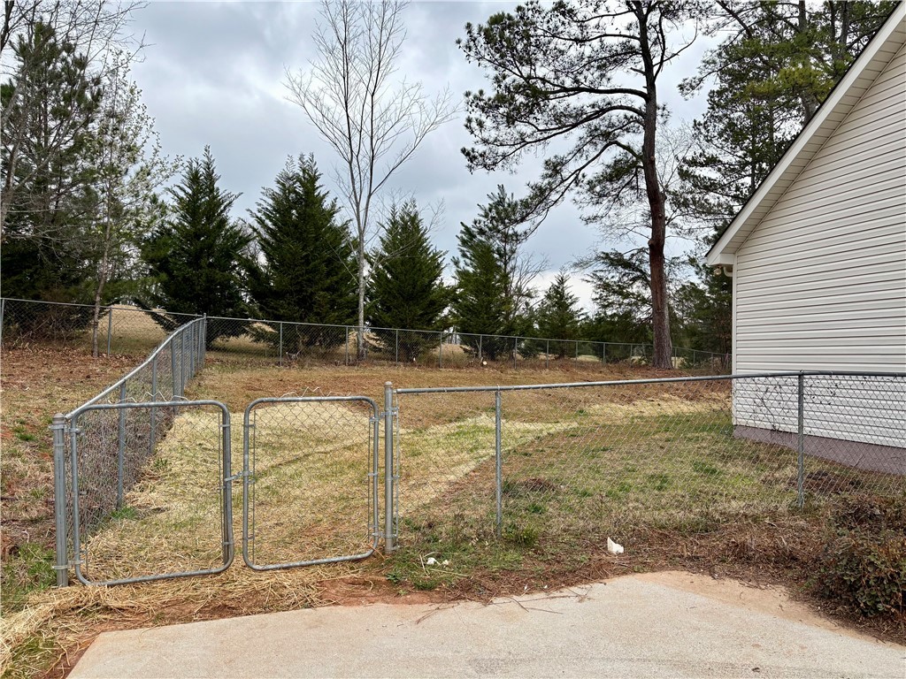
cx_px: 453
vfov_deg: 53.1
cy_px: 340
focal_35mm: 26
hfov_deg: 67.3
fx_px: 680
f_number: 1.6
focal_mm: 5.96
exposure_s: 1/1667
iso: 50
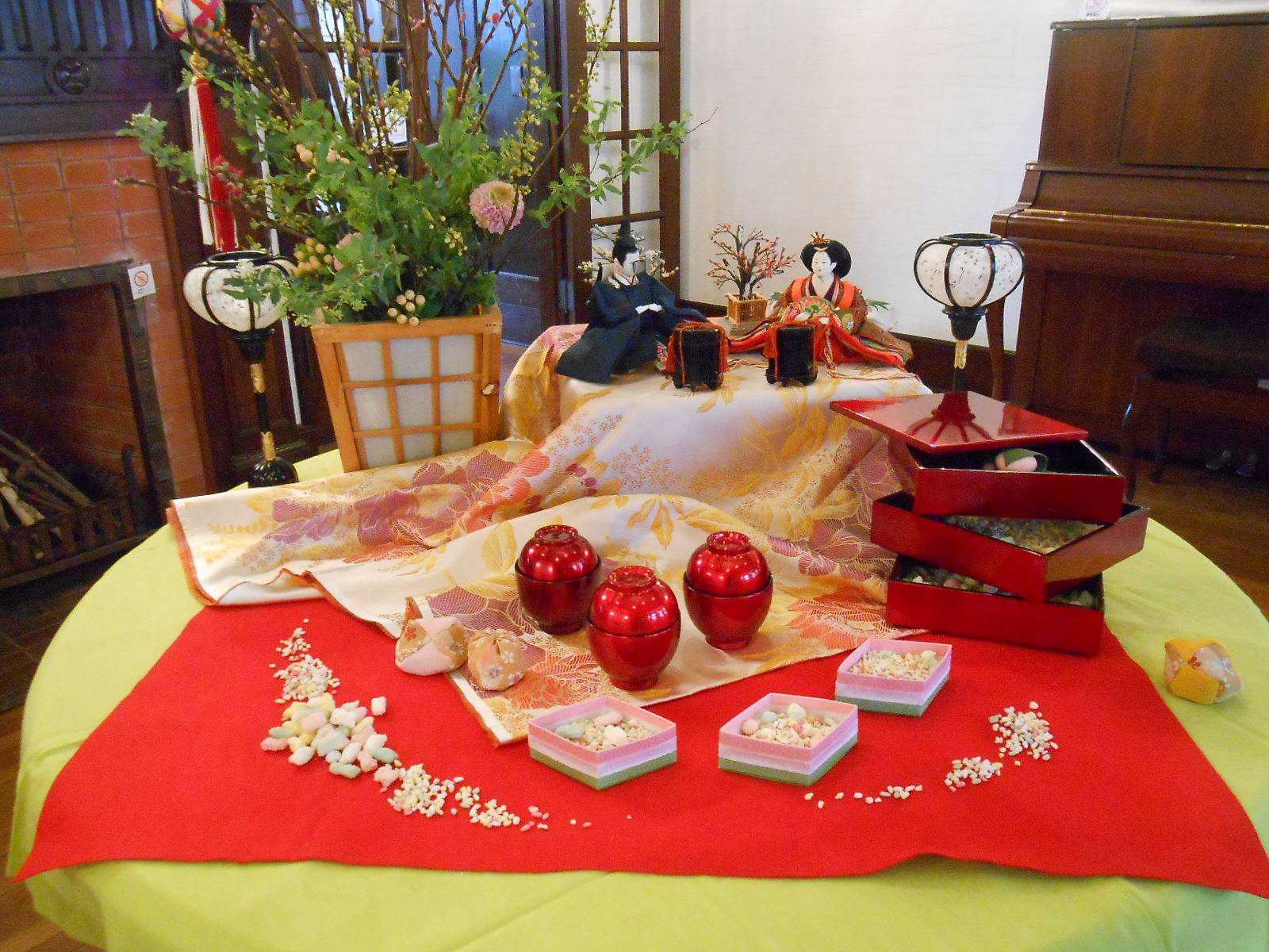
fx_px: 1100
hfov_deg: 60.0
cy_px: 476
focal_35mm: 30
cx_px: 634
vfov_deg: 46.8
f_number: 3.8
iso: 800
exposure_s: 1/13
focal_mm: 5.3
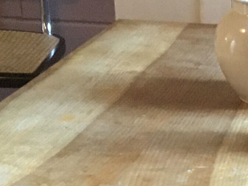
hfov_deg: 10.6
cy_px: 311
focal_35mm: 173
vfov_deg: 8.3
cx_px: 476
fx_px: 1239
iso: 200
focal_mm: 4.15
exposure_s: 1/17
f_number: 2.2
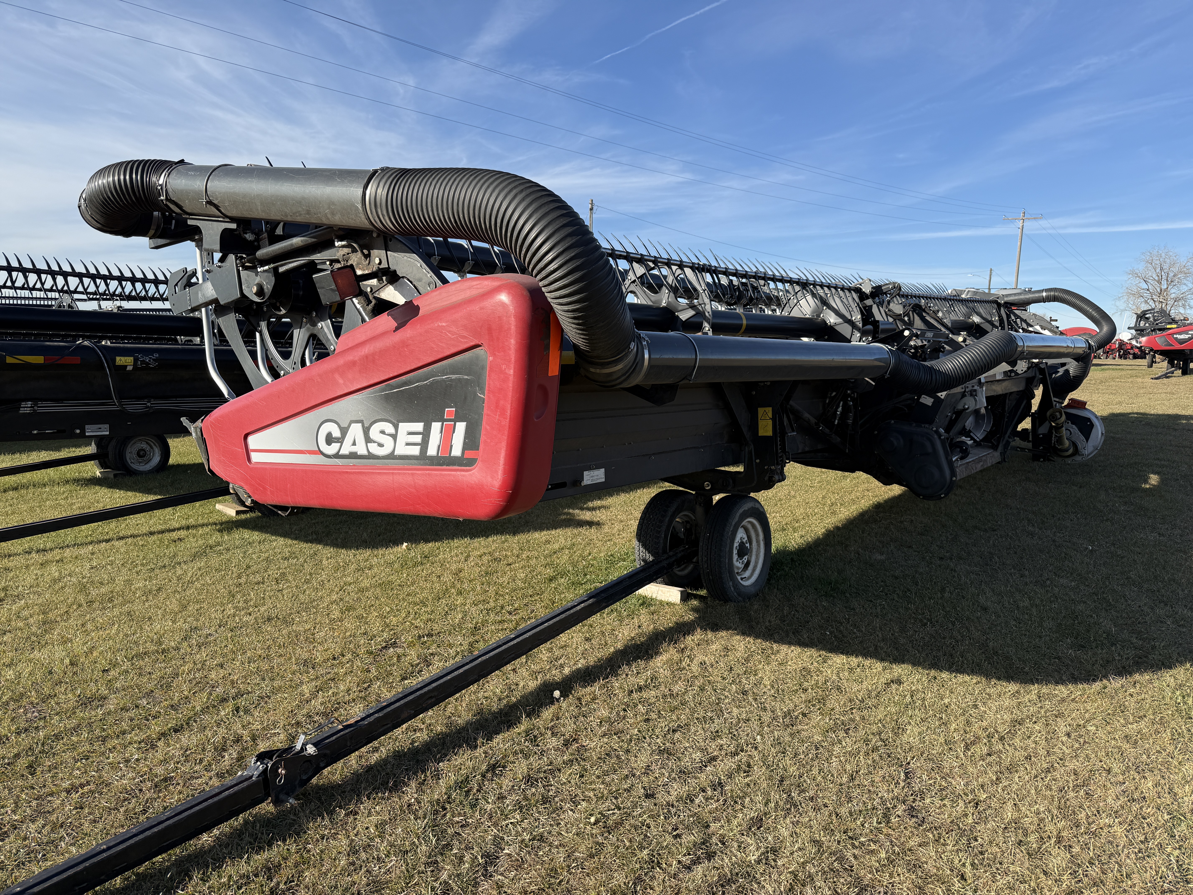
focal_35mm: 24
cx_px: 596
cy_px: 448
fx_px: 827
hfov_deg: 71.6
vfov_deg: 56.8
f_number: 1.78
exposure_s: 1/2801
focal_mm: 6.76
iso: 80
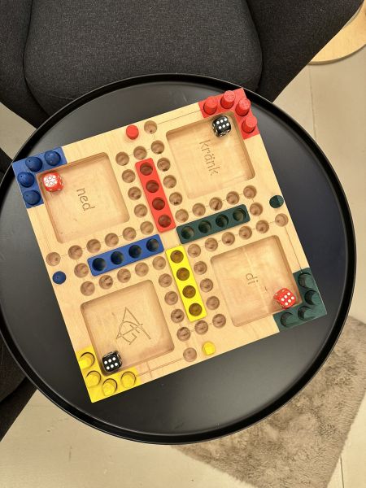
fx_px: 338
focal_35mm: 24
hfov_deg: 56.8
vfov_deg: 71.6
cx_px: 183
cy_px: 244
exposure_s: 1/50
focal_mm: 6.86
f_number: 1.78
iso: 200
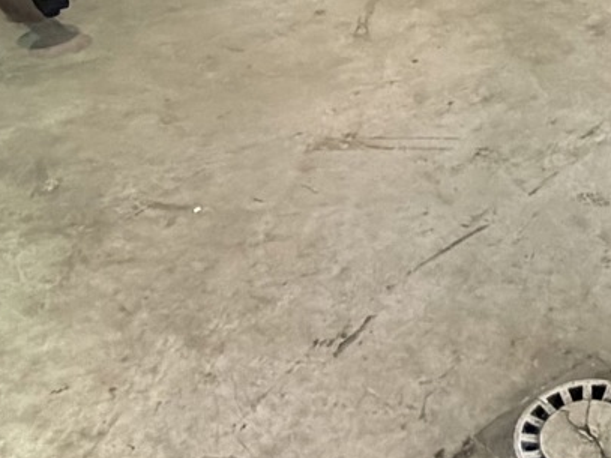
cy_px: -435
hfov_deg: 27.1
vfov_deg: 17.0
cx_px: 662
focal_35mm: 66
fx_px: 1165
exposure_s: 1/50
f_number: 2.2
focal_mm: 2.22
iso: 250
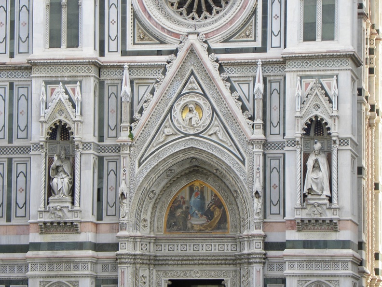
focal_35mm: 184
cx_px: 191
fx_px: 2031
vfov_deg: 8.1
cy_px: 144
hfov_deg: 10.7
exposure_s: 1/97.7
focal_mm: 32.7
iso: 64
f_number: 4.5
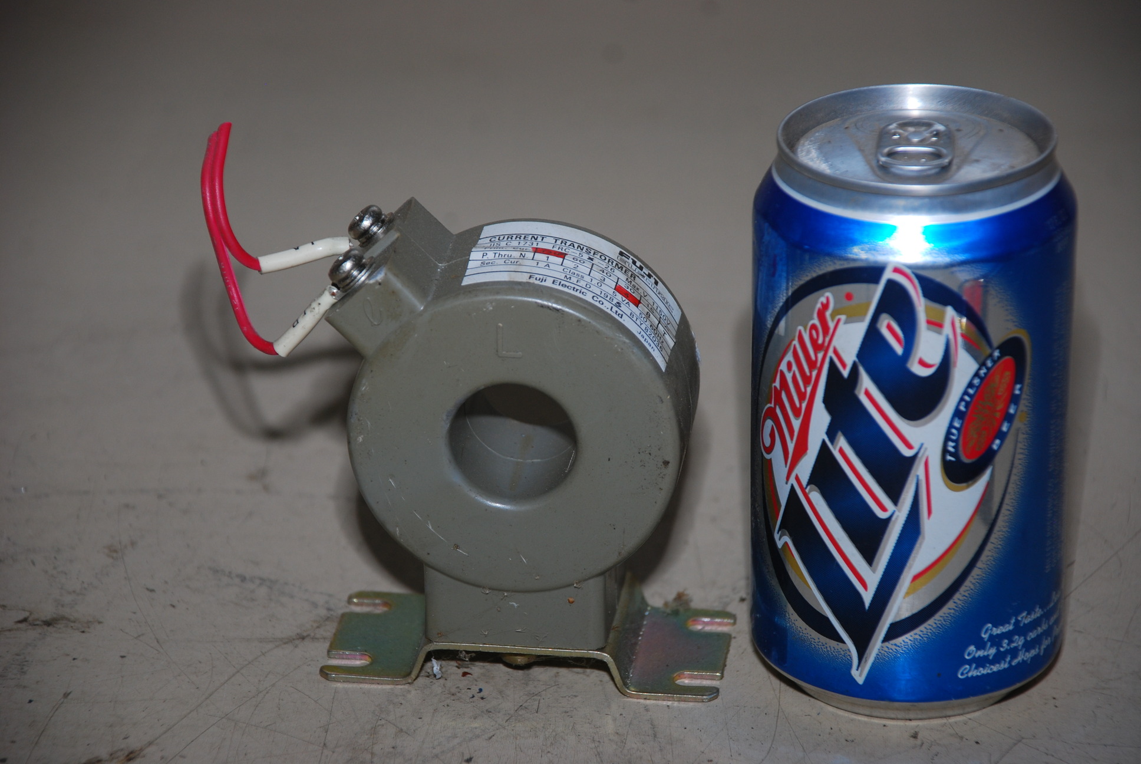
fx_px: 5331
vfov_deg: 8.2
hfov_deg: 12.2
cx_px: 570
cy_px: 382
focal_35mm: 168
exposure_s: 1/60
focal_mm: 112
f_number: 5.6
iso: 200
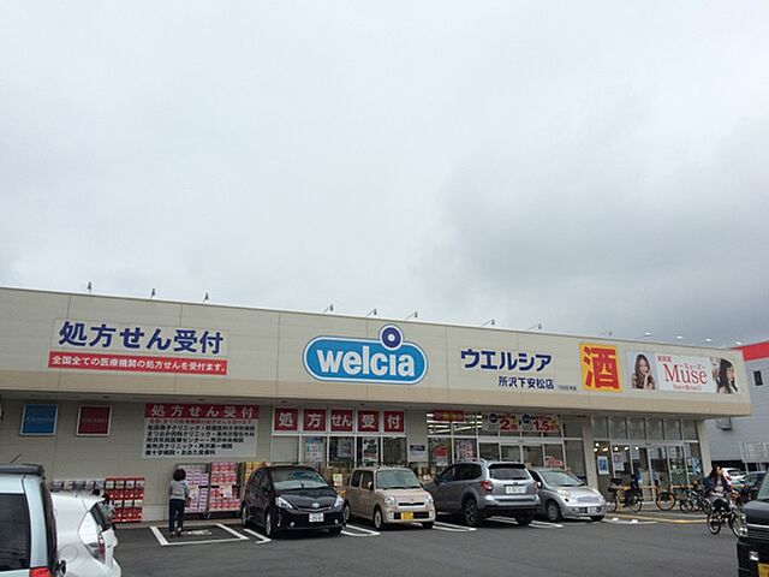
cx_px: 384
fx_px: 644
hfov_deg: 61.7
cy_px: 288
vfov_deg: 48.2
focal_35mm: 29
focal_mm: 4.15
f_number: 2.2
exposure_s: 1/912
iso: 32
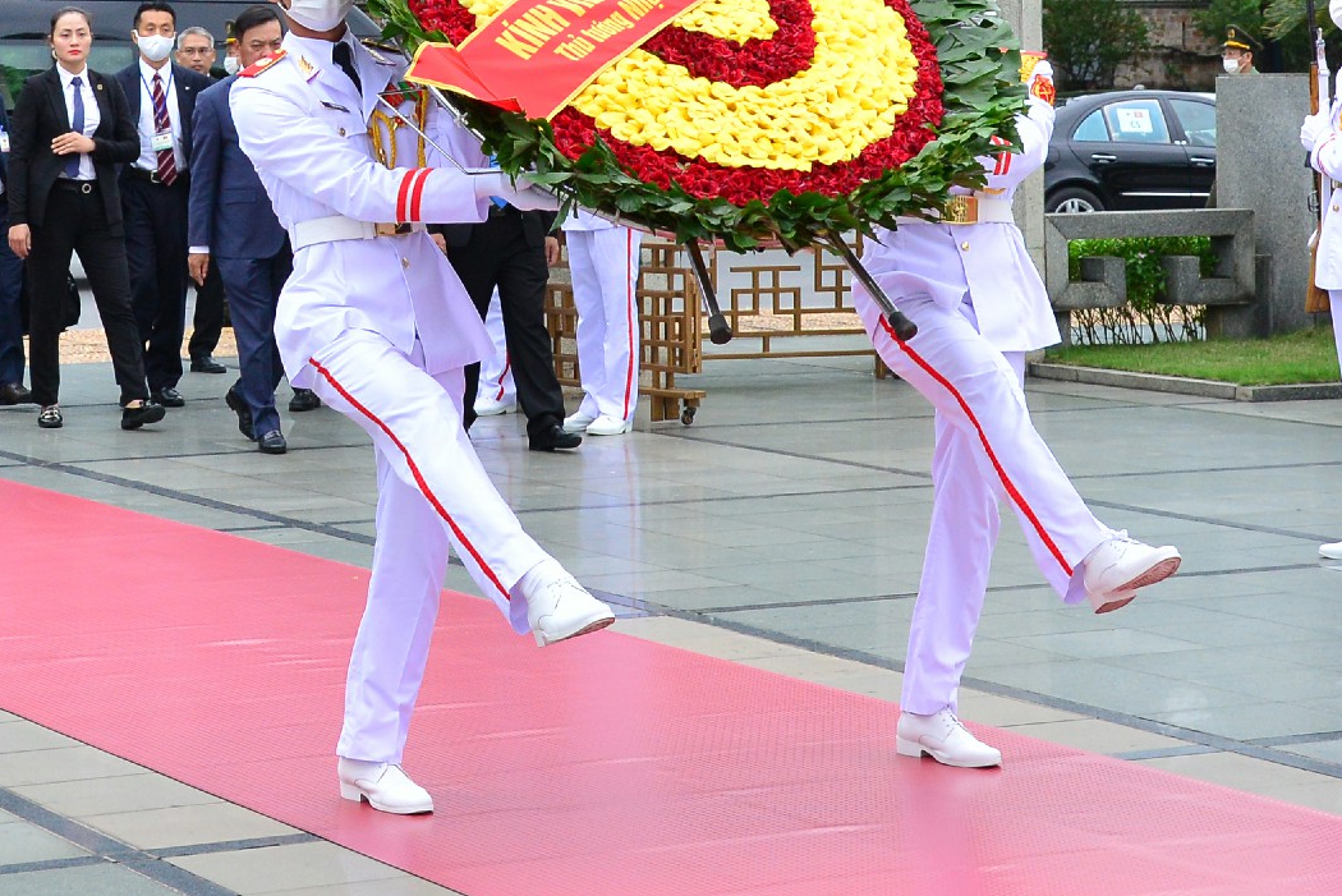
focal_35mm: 80
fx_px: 2983
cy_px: 14
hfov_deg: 24.8
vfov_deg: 16.7
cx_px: 221
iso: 800
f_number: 7.1
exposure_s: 1/160
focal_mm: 35
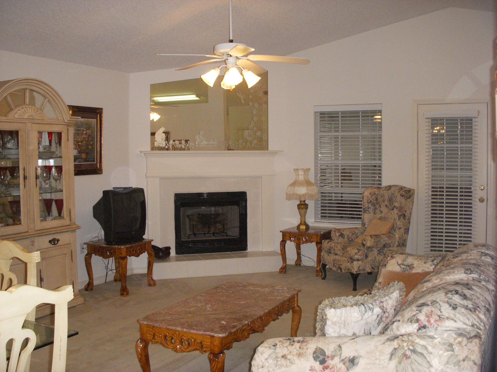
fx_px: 546
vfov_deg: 37.7
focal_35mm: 38
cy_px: 186
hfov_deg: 49.0
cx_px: 248
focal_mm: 6.3
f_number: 3.3
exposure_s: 1/160
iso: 500
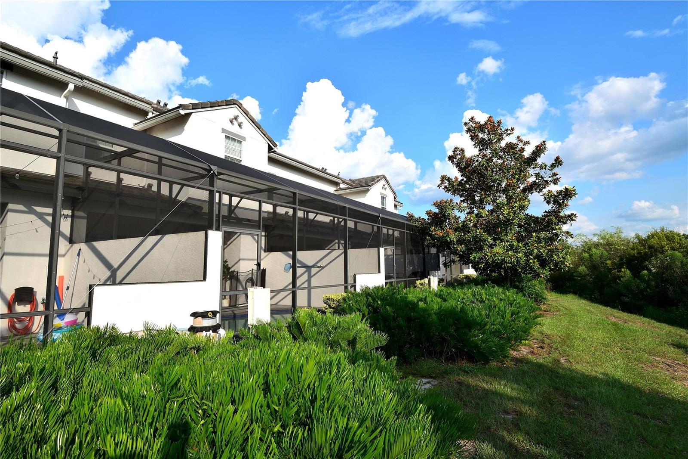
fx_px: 344
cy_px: 230
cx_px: 344
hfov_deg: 90.0
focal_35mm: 18
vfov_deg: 67.4
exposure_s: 1/200
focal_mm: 12
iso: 100
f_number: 11
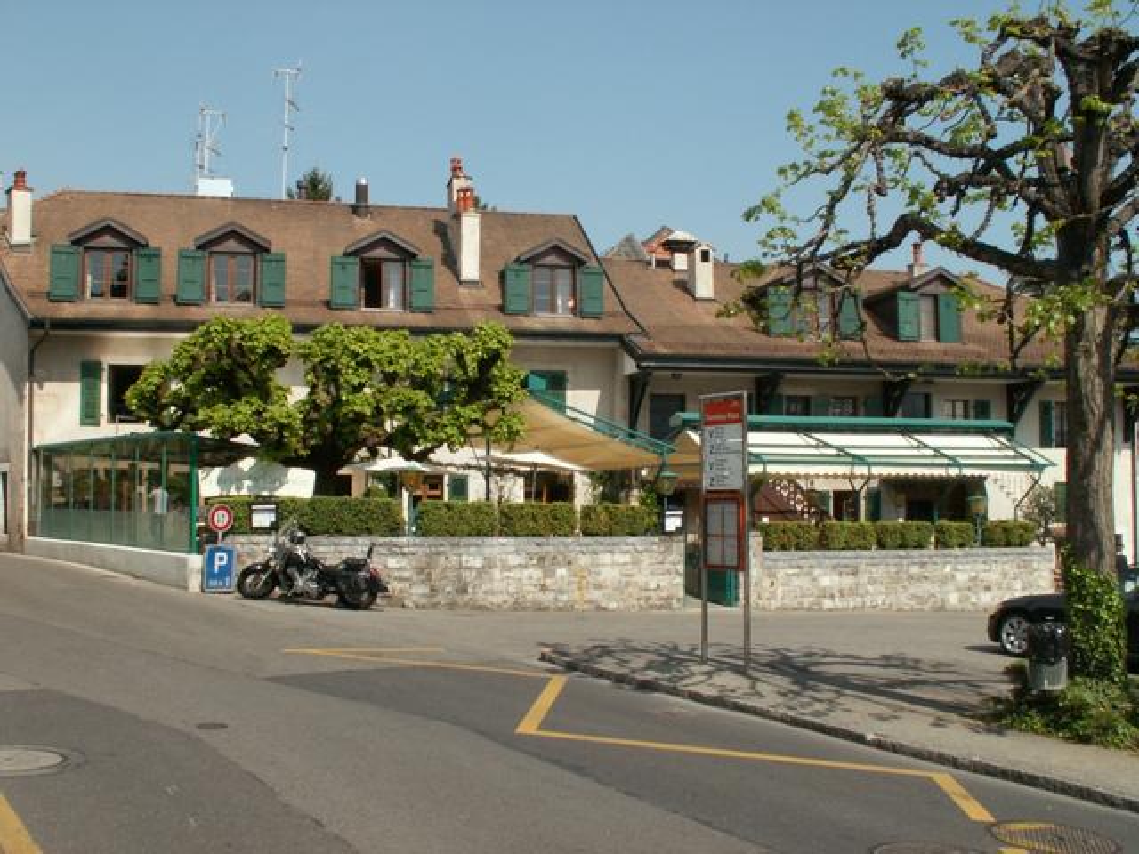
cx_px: 570
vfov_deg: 40.7
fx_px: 1152
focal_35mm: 35
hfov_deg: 52.6
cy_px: 427
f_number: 8
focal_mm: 5.86
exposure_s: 1/160
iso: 50
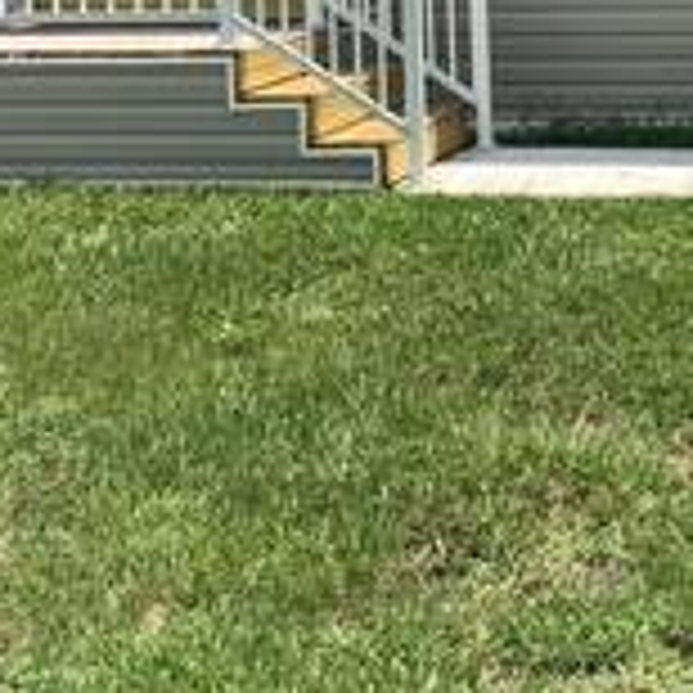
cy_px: -90
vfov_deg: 18.3
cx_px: 549
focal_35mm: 91
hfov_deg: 18.9
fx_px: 2061
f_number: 2.4
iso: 25
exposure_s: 1/1698
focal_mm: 3.3
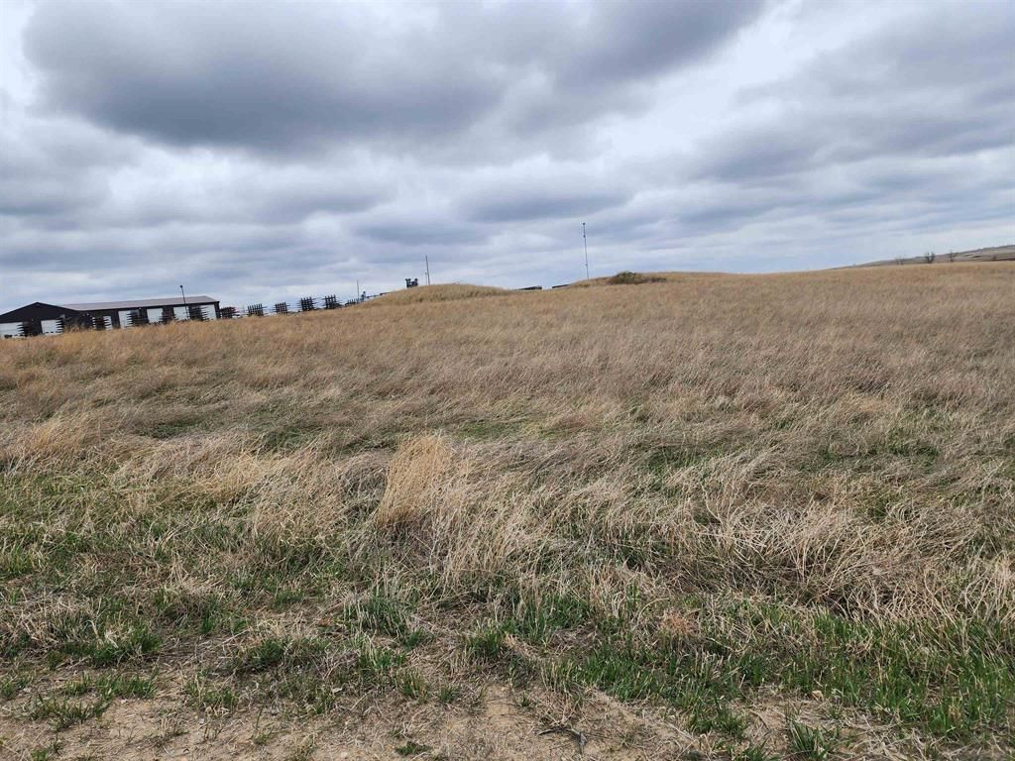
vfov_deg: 58.9
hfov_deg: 73.9
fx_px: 674
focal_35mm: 23
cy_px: 380
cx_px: 508
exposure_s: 1/876
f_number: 1.8
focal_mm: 6.4
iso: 12
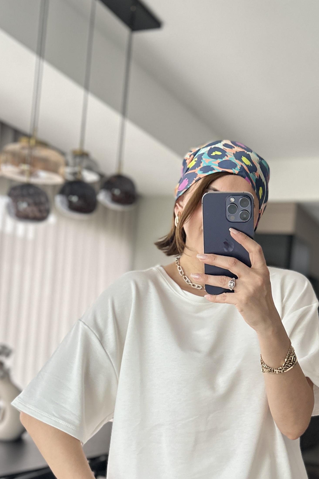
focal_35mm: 46
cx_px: 232
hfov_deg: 28.9
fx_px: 611
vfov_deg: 41.5
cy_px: 356
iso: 400
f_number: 1.78
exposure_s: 1/60
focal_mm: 6.86
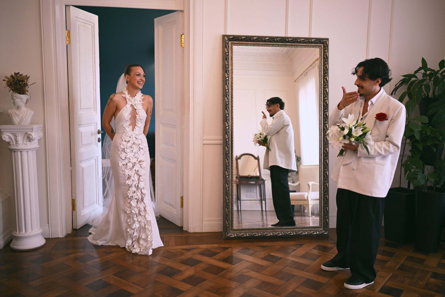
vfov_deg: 37.9
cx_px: 222
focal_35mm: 35
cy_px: 148
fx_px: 433
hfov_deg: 54.4
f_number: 1.8
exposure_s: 1/320
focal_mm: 35
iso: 1000
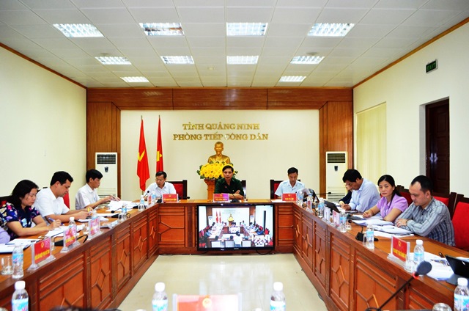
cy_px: 156
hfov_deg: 57.3
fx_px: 429
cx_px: 234
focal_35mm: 33
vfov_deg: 39.8
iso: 1100
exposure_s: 1/60
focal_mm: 22
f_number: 3.8
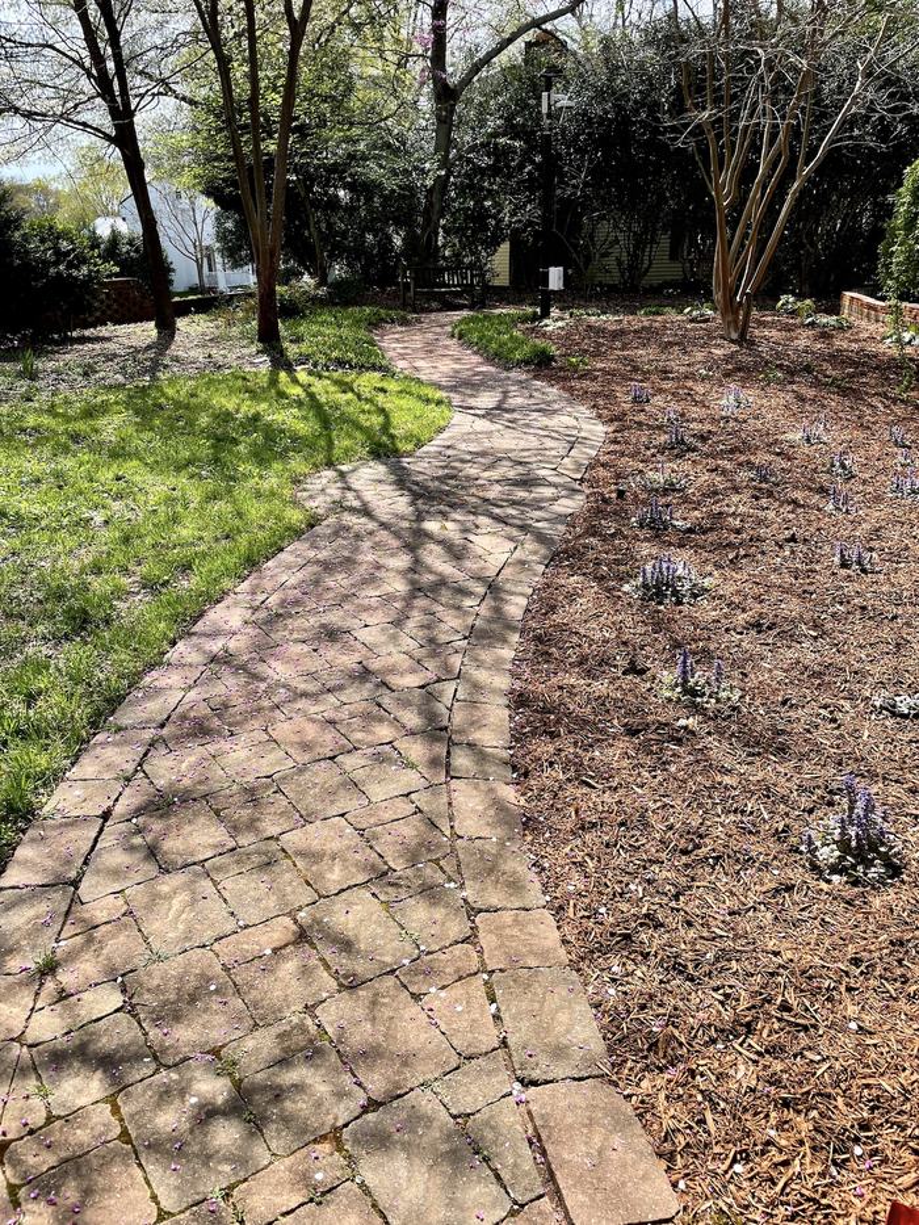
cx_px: 460
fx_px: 920
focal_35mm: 26
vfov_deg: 67.3
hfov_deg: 53.1
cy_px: 612
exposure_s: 1/1366
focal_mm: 4.2
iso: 32
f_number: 1.6
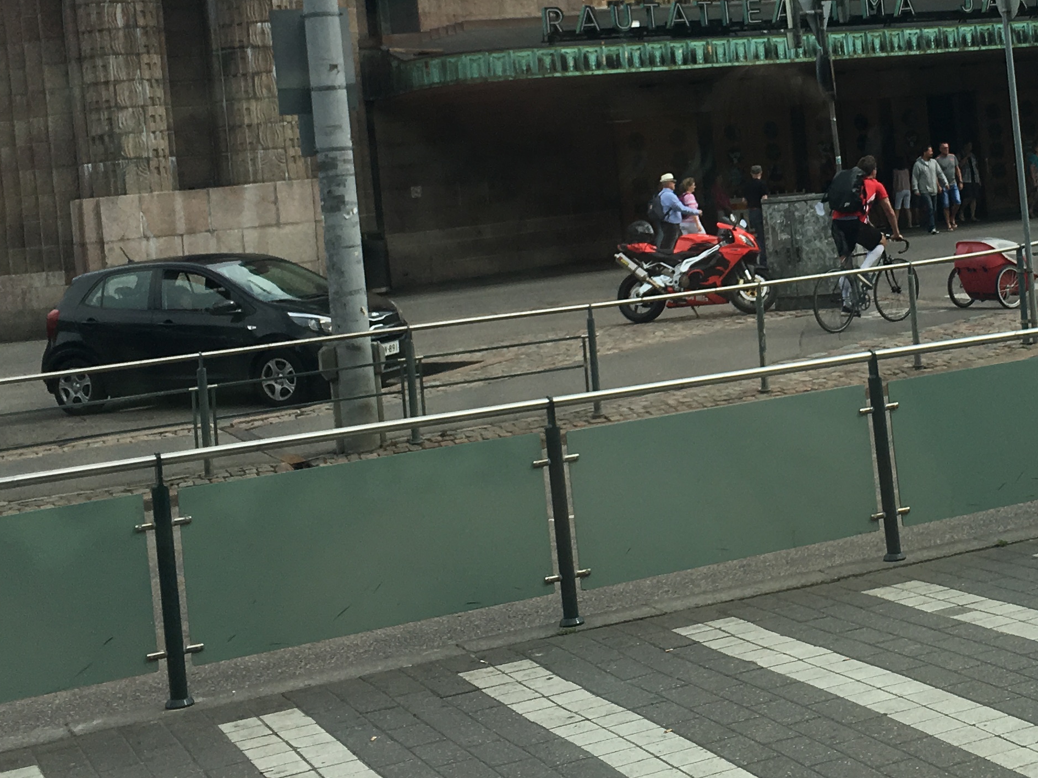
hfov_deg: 30.5
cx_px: 829
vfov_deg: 23.2
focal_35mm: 62
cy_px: 113
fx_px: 1859
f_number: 2.2
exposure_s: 1/905
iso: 25
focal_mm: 4.15
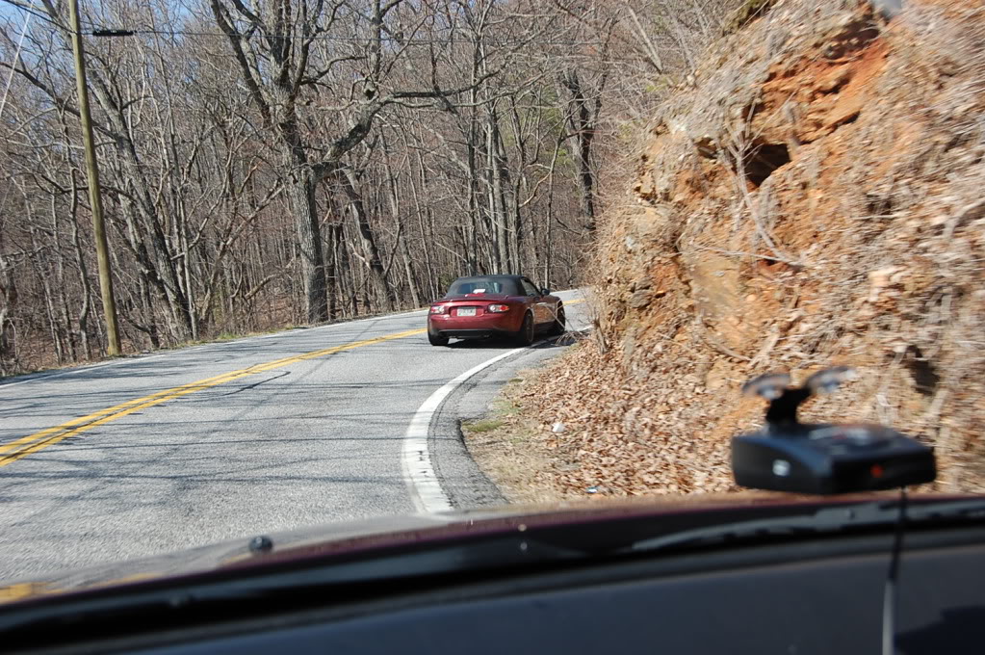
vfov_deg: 26.4
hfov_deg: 38.9
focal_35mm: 51
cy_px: 328
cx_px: 492
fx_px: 1394
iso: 200
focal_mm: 34
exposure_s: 1/200
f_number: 7.1
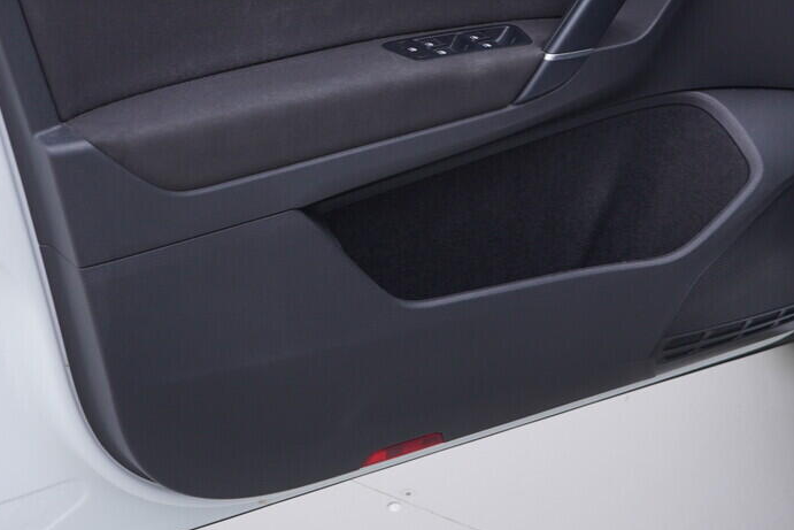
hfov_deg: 27.0
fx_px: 1654
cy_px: 45
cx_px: 452
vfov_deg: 17.9
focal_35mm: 75
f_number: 3.2
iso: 125
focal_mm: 24
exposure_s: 1/50
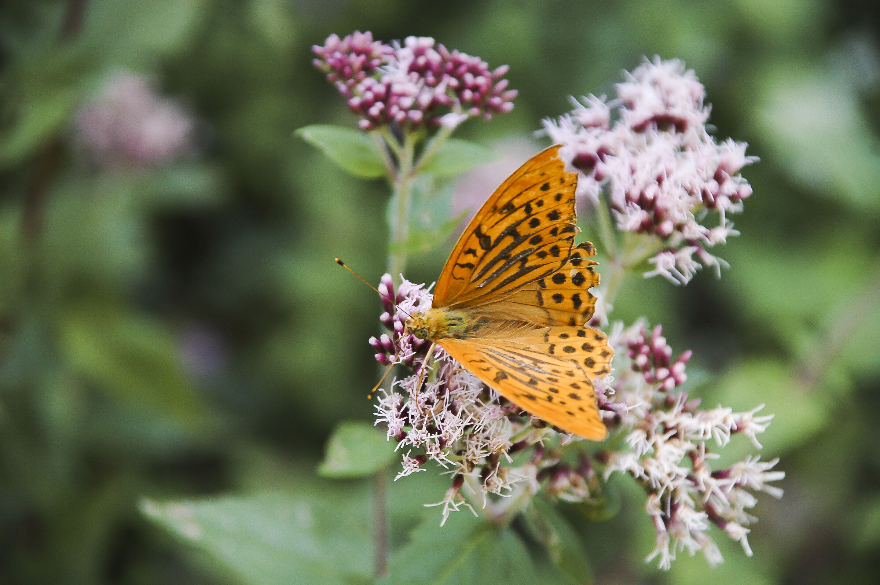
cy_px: 292
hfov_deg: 11.0
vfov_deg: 7.3
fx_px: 4579
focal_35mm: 188
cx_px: 440
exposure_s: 1/100
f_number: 5.6
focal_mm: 125
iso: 200
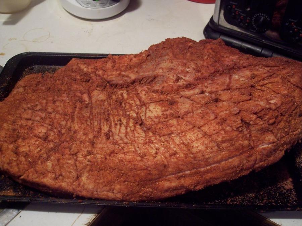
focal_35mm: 39
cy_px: 113
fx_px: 340
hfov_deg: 47.9
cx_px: 151
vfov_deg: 36.8
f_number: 3.4
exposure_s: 1/8
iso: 200
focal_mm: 8
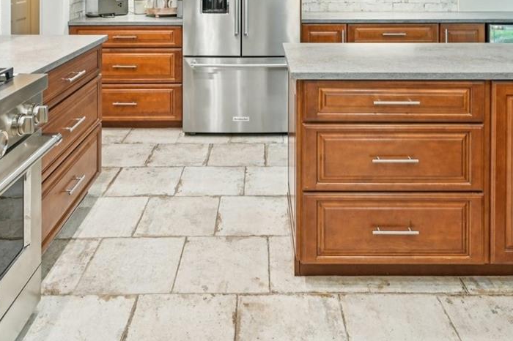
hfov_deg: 58.7
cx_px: 261
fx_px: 456
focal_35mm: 32
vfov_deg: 34.6
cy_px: -47
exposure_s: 1/10
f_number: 8
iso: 400
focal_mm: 14
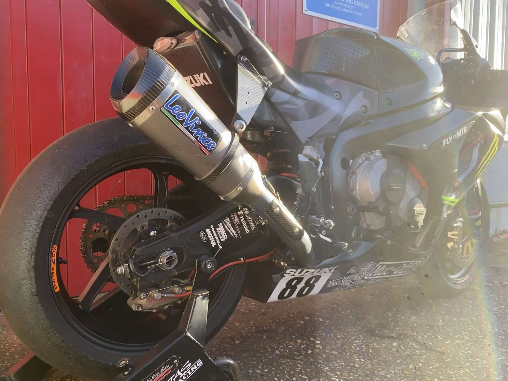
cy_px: 190
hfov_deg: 67.3
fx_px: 382
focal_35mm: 26
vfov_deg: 53.1
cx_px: 254
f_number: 1.8
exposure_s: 1/223
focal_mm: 4.25
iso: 32
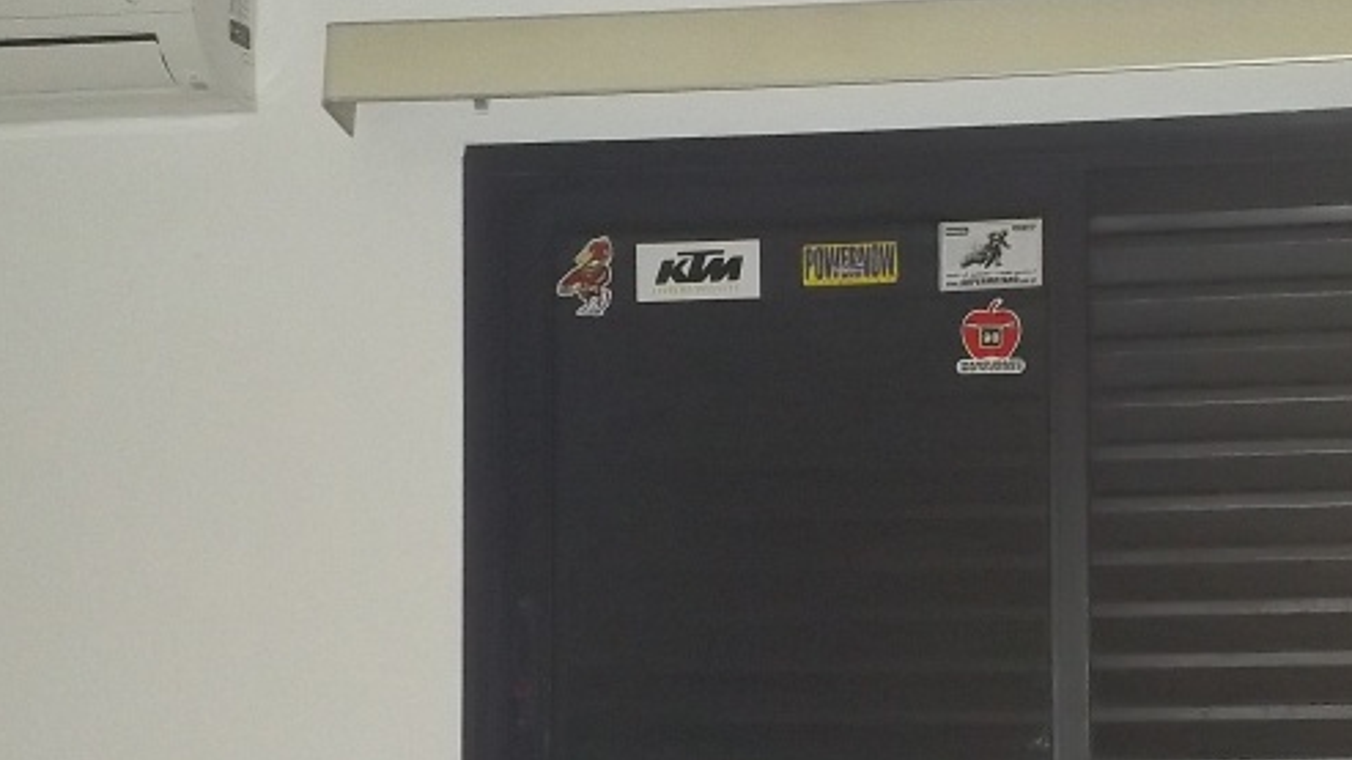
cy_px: 505
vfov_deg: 14.0
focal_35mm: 86
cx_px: 861
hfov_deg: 24.7
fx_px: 3082
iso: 360
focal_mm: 6.3
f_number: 4.5
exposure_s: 1/60
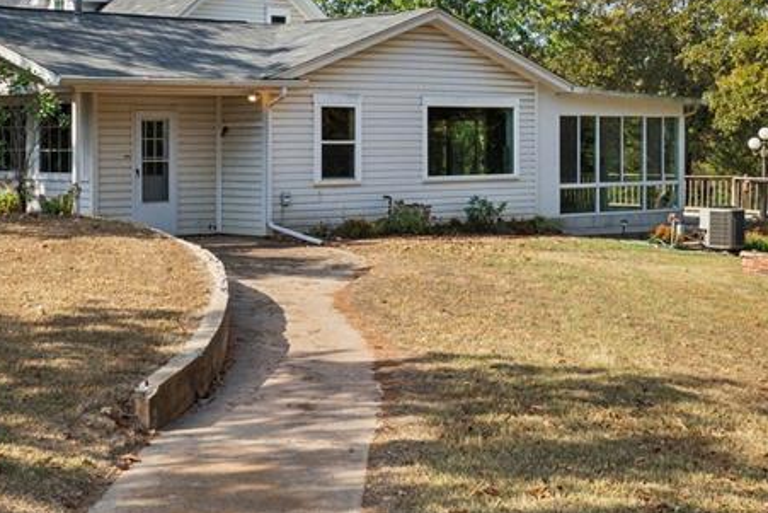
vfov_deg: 19.9
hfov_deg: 29.4
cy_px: 148
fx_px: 1451
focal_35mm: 68
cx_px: 251
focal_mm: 20
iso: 200
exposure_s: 1/1600
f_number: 7.1
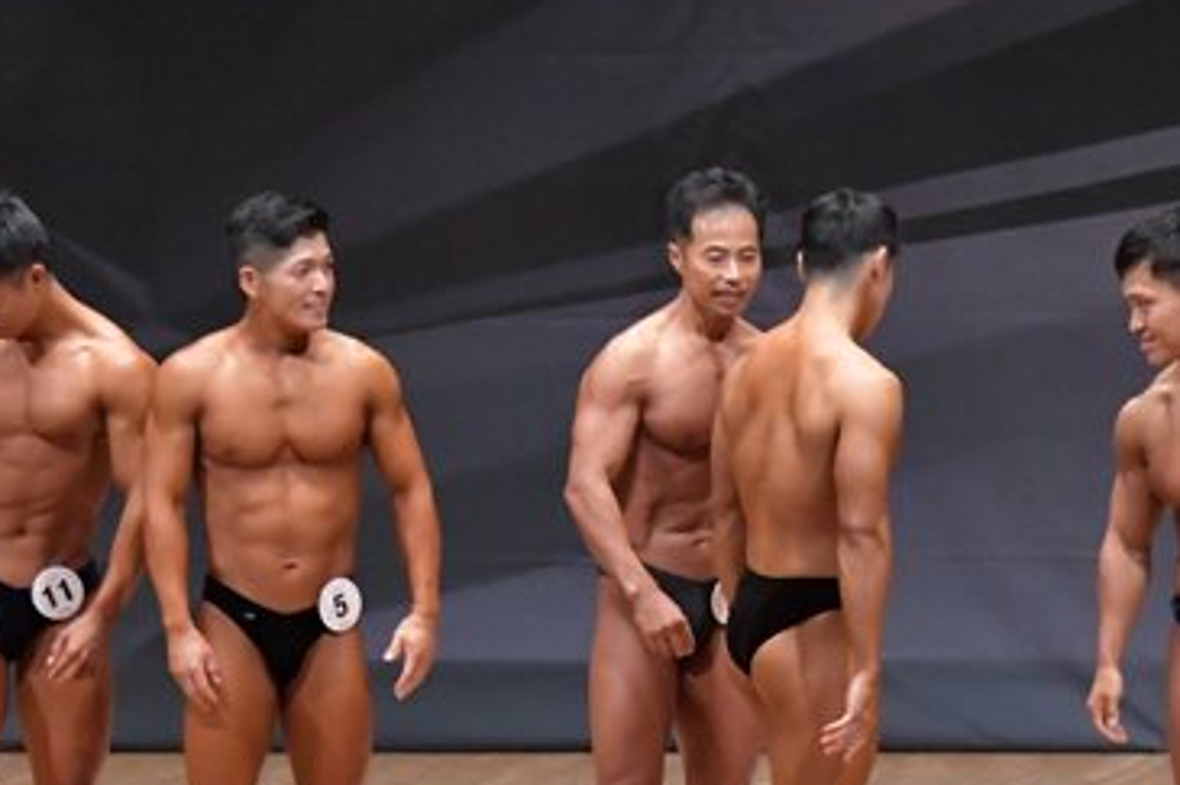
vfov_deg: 3.8
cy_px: 788
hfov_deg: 5.8
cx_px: 638
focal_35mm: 357
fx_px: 11696
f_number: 5.6
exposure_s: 1/400
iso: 8000
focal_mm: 112
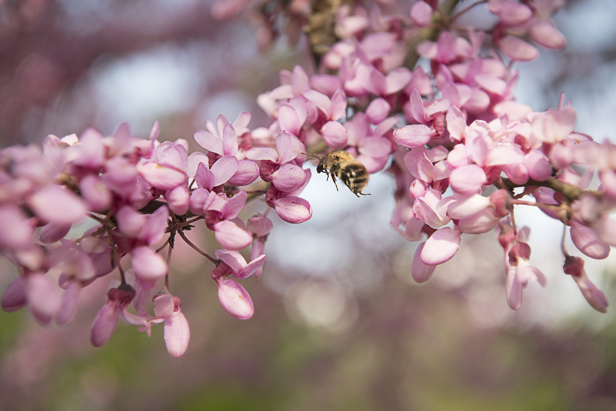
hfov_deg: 28.8
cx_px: 308
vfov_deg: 19.5
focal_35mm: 70
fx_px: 1198
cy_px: 206
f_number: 5.6
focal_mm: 70
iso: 250
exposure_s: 1/640
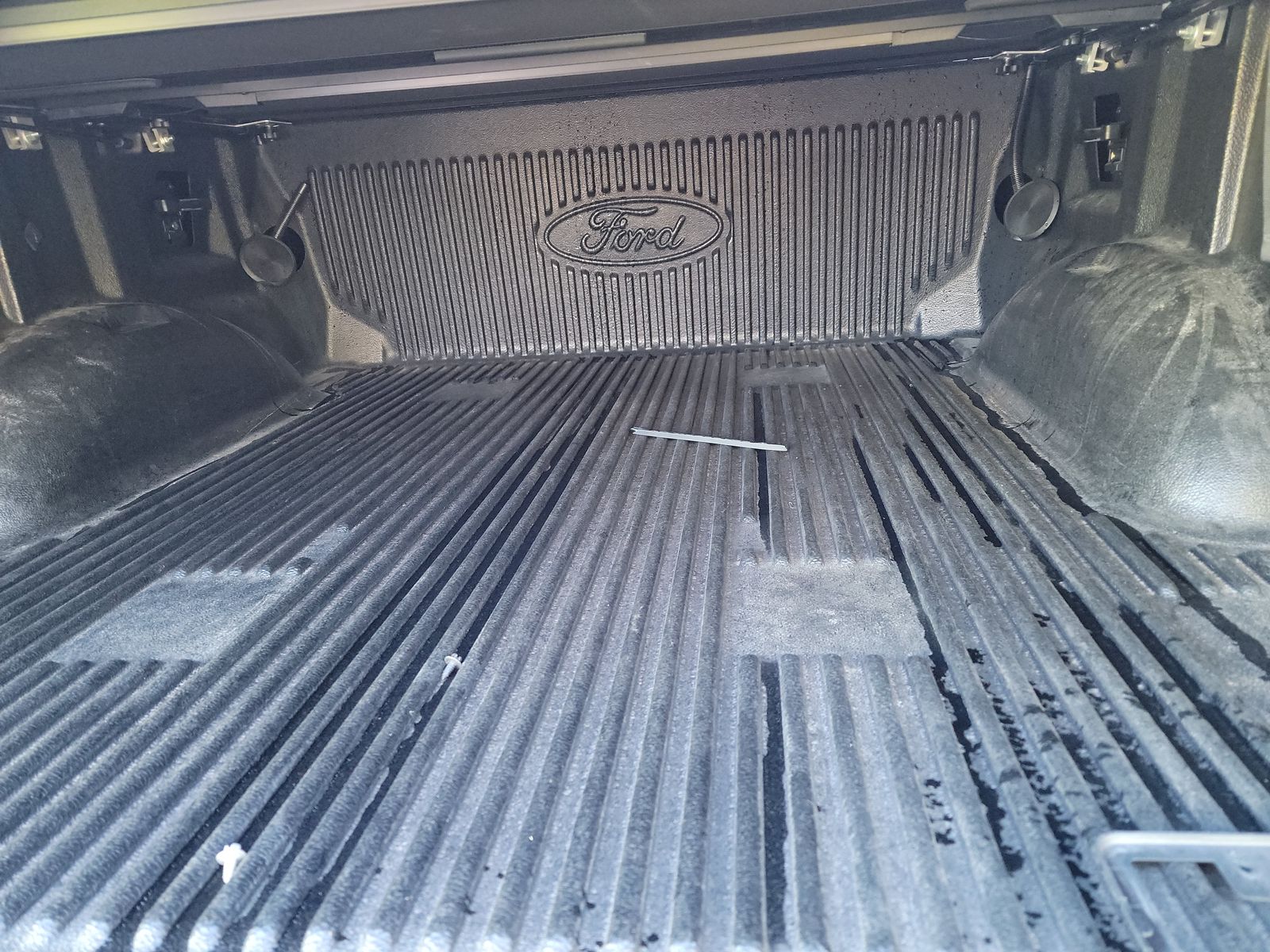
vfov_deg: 56.8
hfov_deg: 71.6
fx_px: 881
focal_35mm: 24
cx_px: 635
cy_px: 476
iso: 1184
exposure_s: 1/59
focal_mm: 6.7
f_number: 1.8
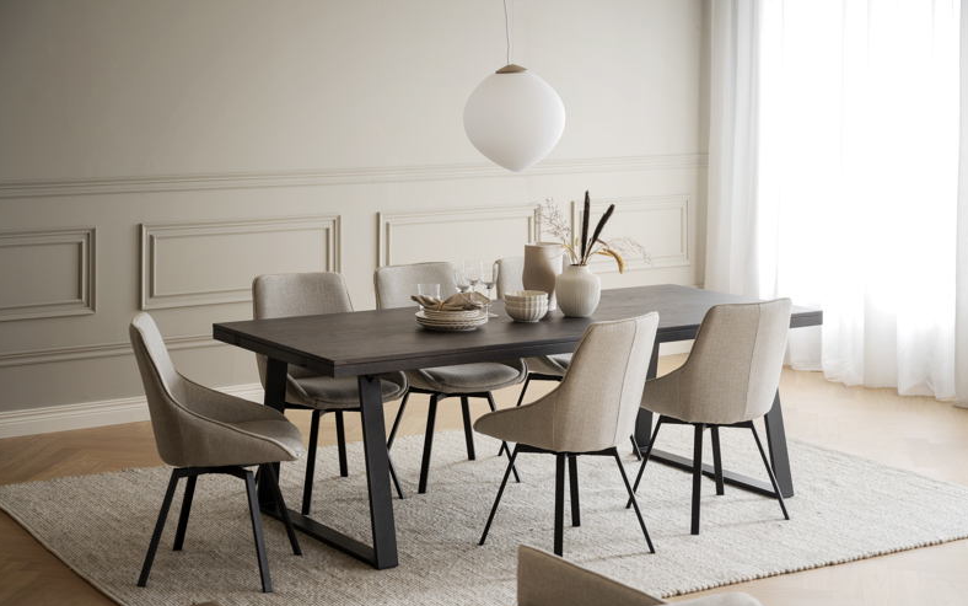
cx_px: 484
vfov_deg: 21.3
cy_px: 307
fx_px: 1610
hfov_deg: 33.5
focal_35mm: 61
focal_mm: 59
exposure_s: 1/4
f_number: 4.5
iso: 250
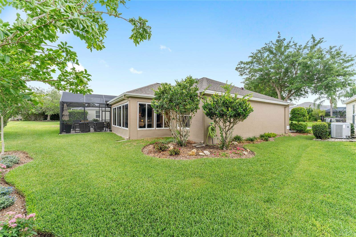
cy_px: 118
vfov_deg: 81.2
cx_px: 178
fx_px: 138
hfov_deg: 104.3
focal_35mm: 14
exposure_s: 1/800
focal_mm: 14
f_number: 8
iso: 500
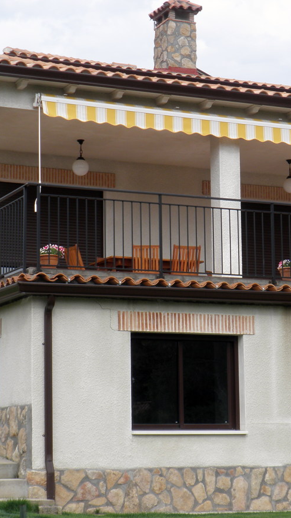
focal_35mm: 95
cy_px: 255
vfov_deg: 22.5
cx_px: 208
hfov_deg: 12.7
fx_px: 1304
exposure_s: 1/160
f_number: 4.6
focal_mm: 11.2
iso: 64
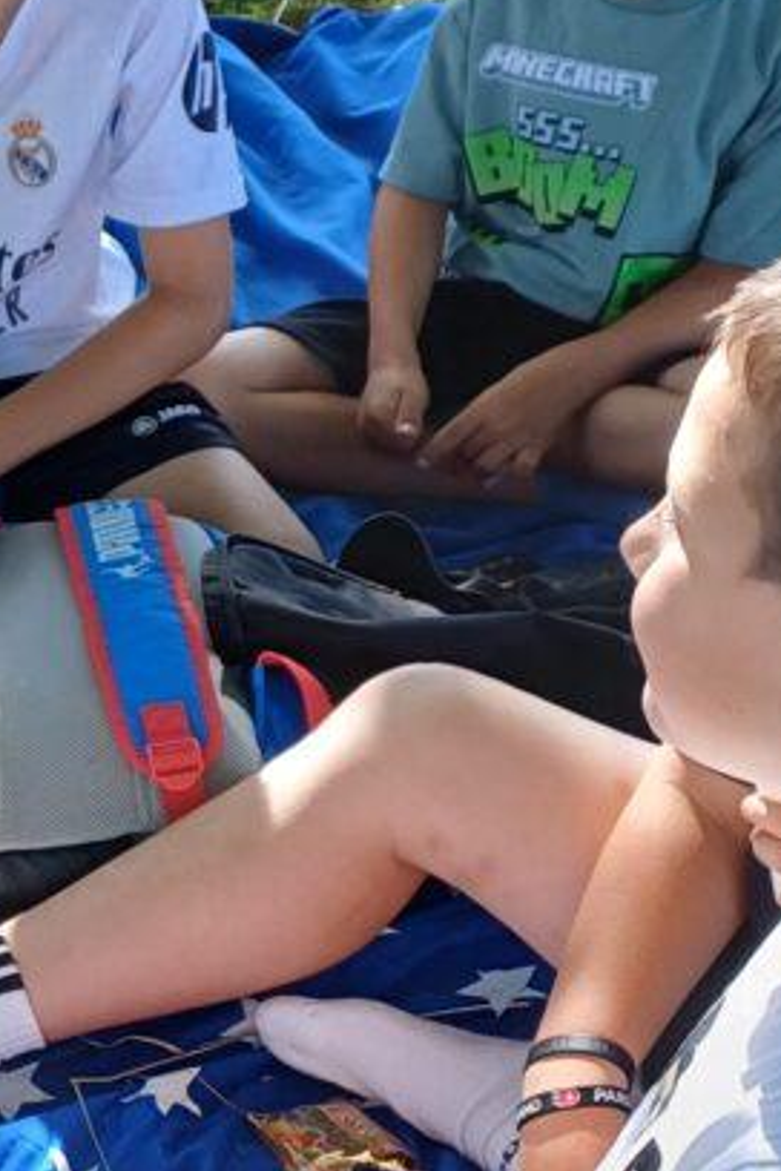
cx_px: -531
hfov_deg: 12.5
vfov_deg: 20.0
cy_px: 485
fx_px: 3319
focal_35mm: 102
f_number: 1.8
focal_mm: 4.65
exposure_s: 1/229
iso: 50
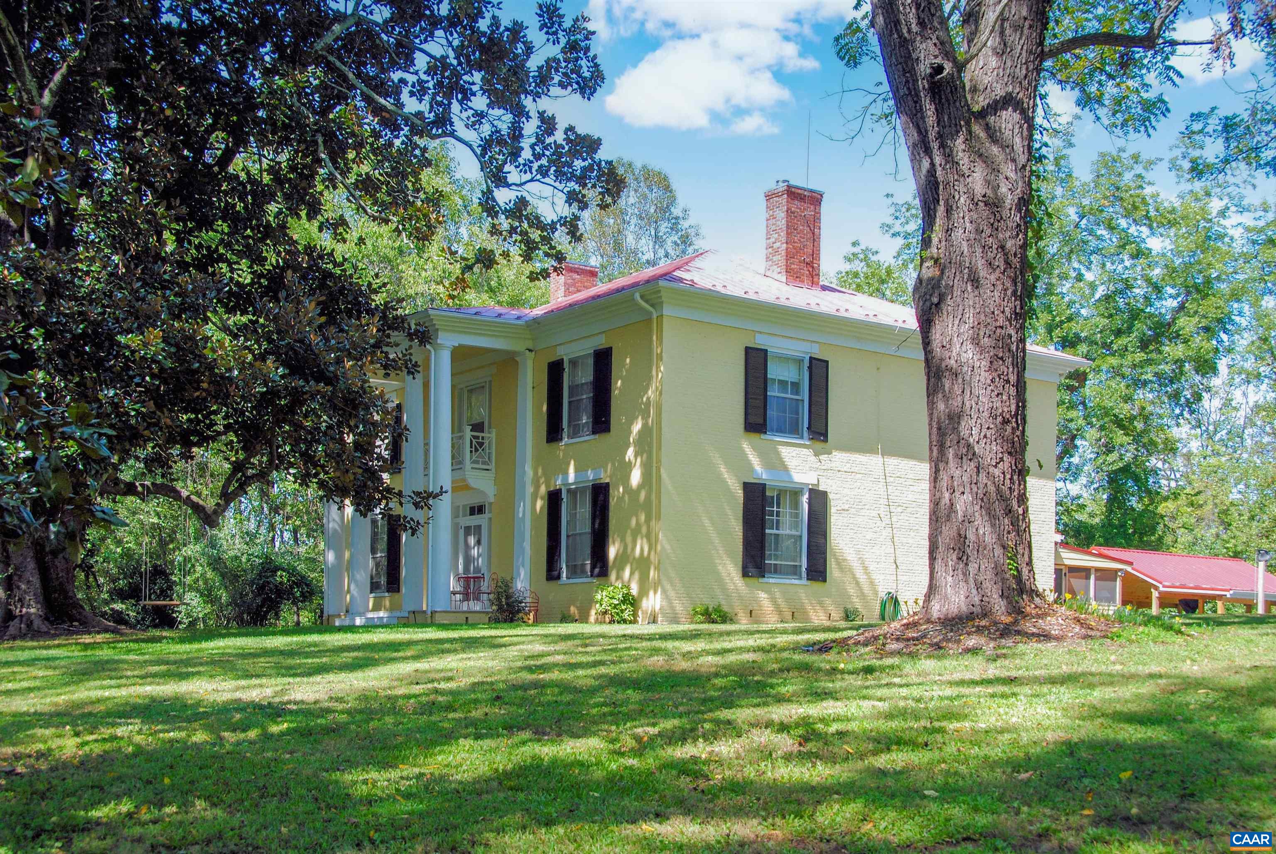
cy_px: 427
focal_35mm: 44
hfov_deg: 44.9
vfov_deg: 30.9
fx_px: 1544
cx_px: 638
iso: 200
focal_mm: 29
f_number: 8
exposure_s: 1/80
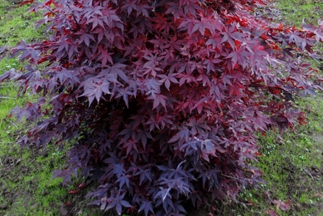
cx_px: 167
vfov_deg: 18.2
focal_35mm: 74
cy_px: 24
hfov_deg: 27.3
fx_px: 665
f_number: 4.5
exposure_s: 1/80
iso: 200
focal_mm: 24
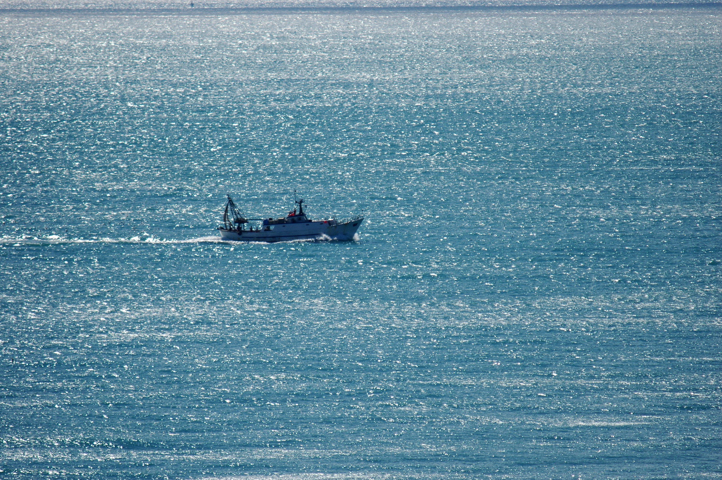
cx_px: 361
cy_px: 240
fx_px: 9016
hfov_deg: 4.6
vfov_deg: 3.0
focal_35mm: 450
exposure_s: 1/1600
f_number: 5.6
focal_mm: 300
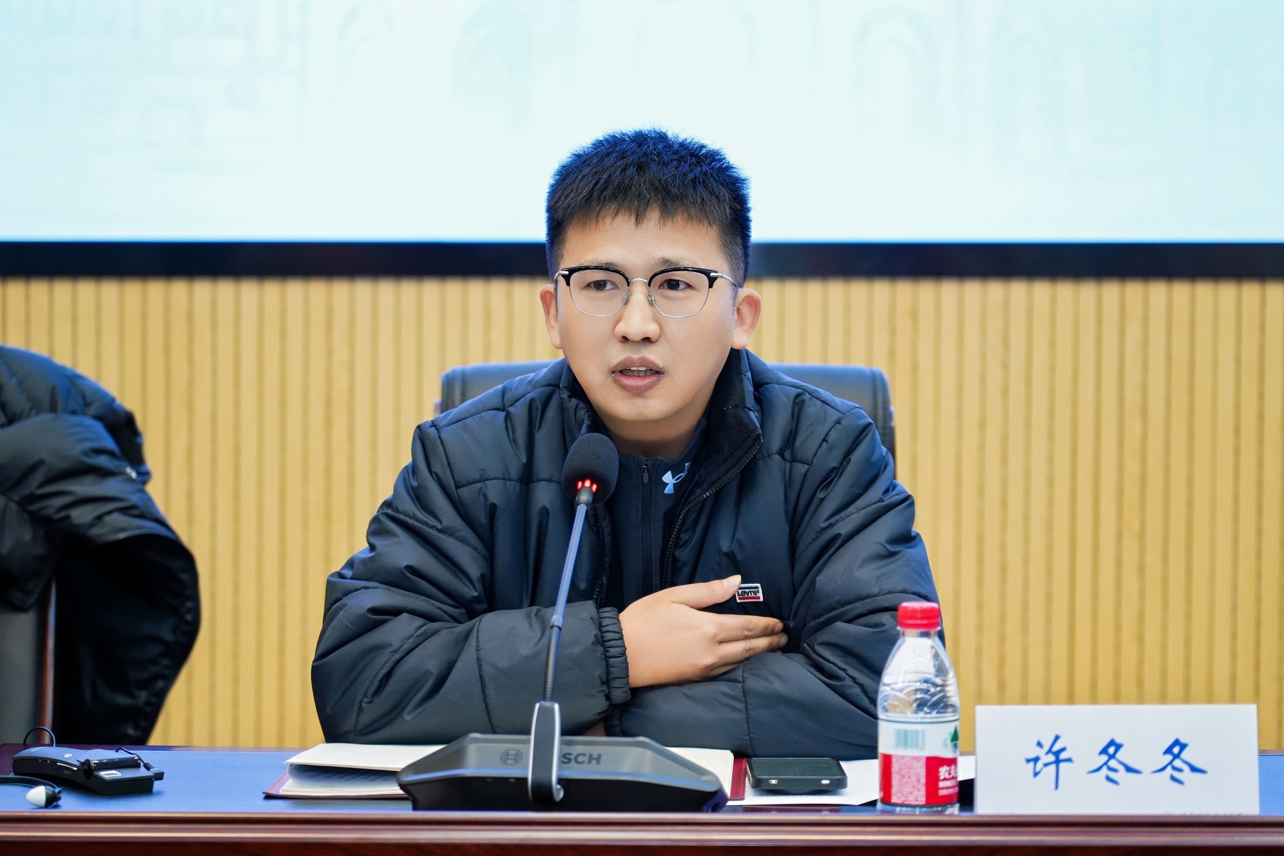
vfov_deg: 12.9
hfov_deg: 19.3
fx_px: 3780
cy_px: 428
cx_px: 639
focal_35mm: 106
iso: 1250
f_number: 4
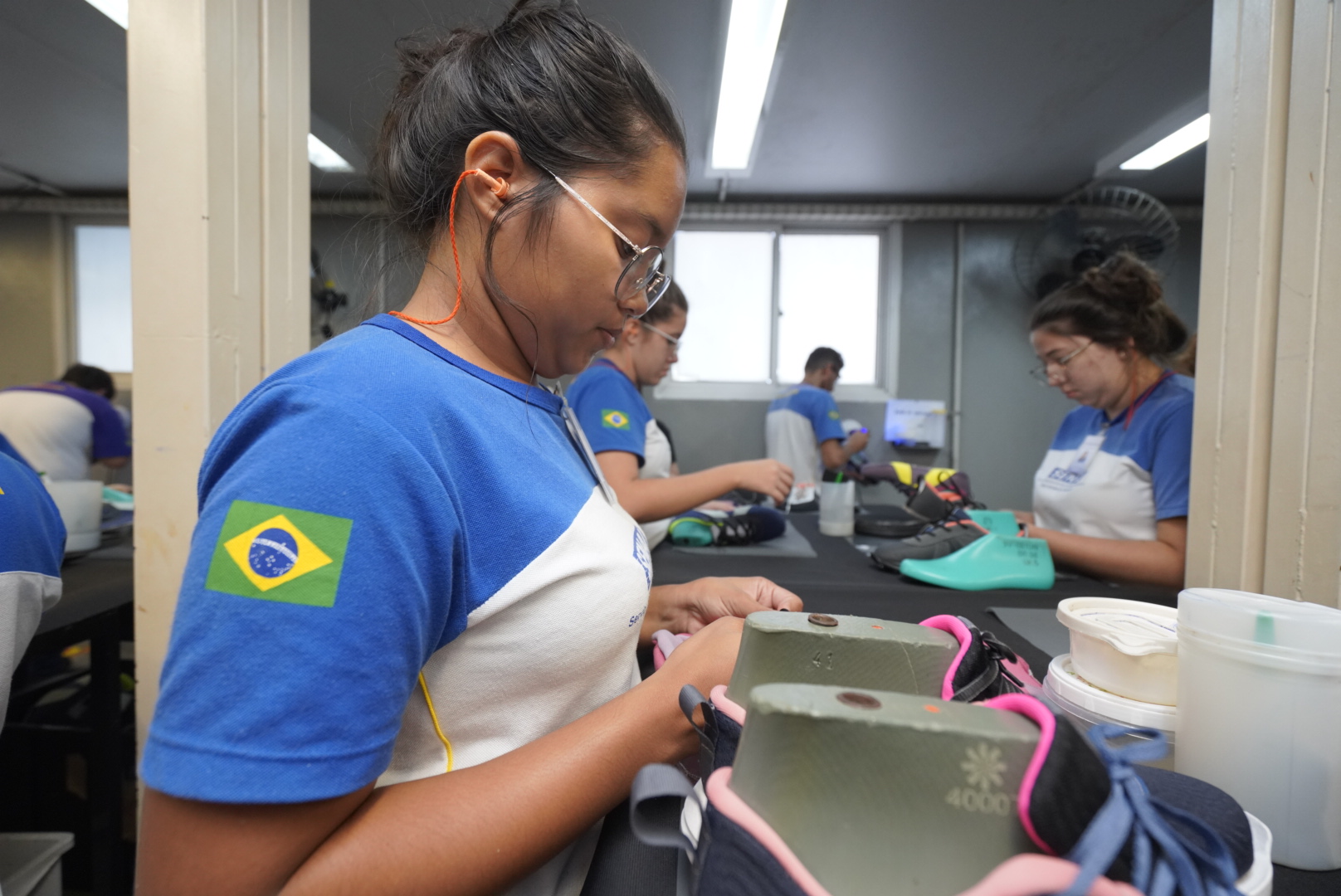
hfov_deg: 96.7
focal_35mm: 16
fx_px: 596
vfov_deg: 73.8
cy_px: 448
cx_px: 670
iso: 2500
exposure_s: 1/200
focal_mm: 16
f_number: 4
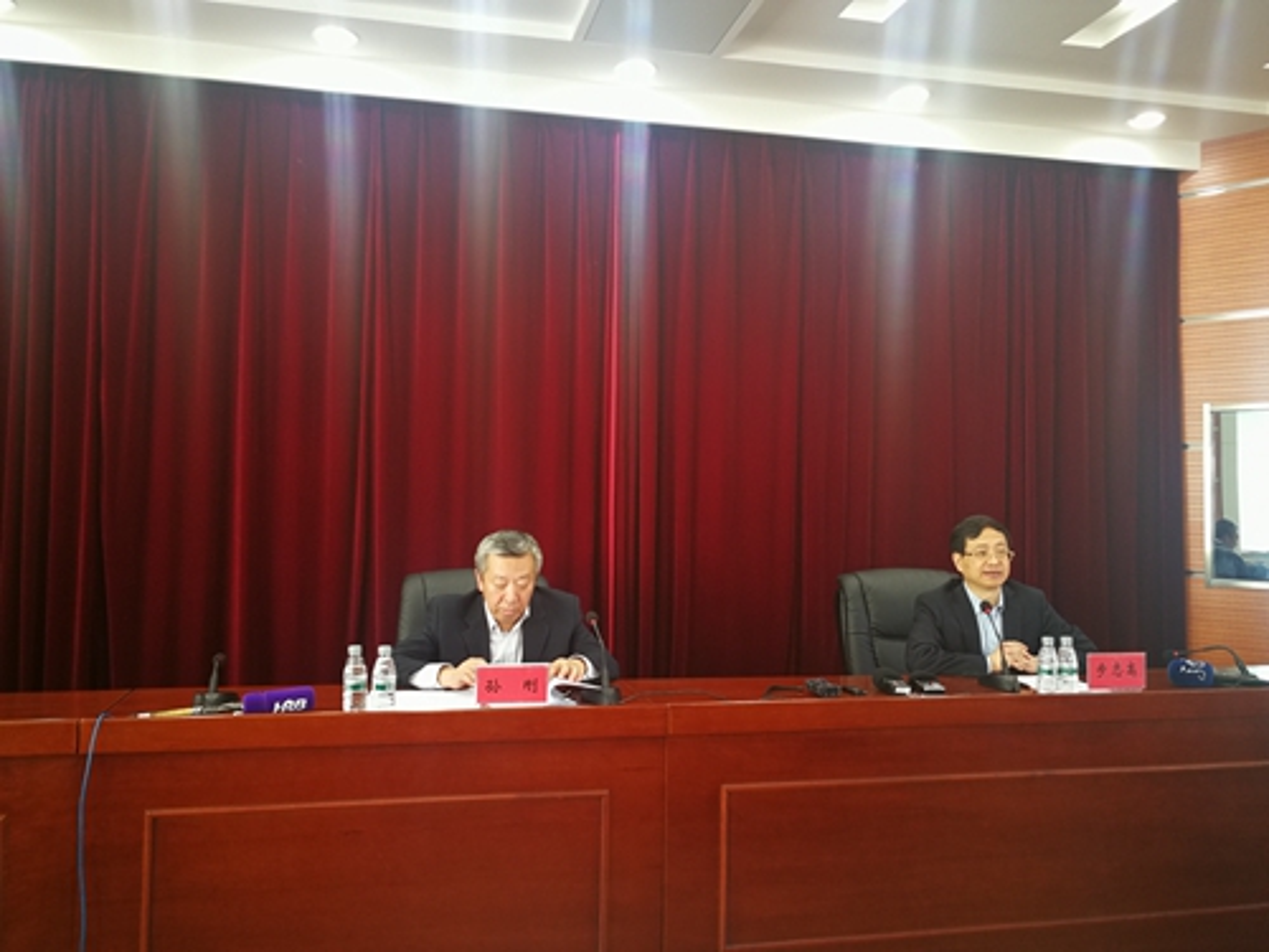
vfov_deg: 49.7
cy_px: 476
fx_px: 1026
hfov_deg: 63.4
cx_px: 634
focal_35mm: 28
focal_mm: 3.95
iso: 250
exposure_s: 1/33.3
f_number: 2.2
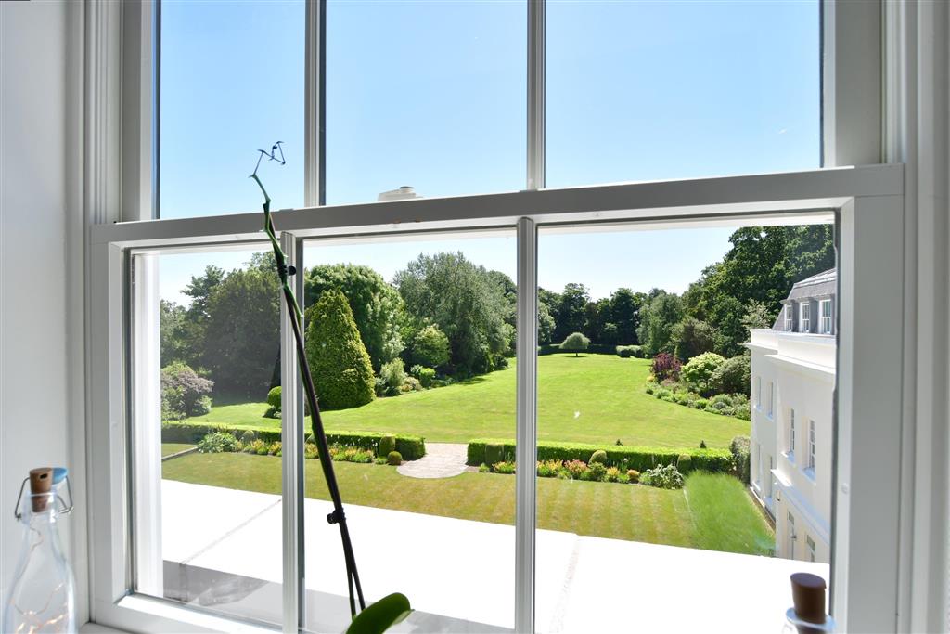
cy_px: 317
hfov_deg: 90.0
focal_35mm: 18
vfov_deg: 67.4
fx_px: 475
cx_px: 475
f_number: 8
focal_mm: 12
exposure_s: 1/250
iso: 200
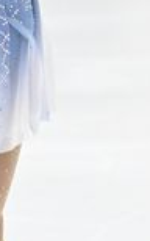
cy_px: -11
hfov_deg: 1.2
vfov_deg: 1.9
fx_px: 7313
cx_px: -86
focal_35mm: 1116
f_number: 4
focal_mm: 125
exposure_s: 1/640
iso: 6400
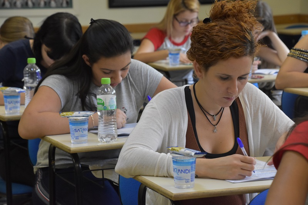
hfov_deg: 16.1
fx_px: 1091
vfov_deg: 10.7
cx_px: 154
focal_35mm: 128
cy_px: 102
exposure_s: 1/200
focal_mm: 85
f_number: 7.1
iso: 2500
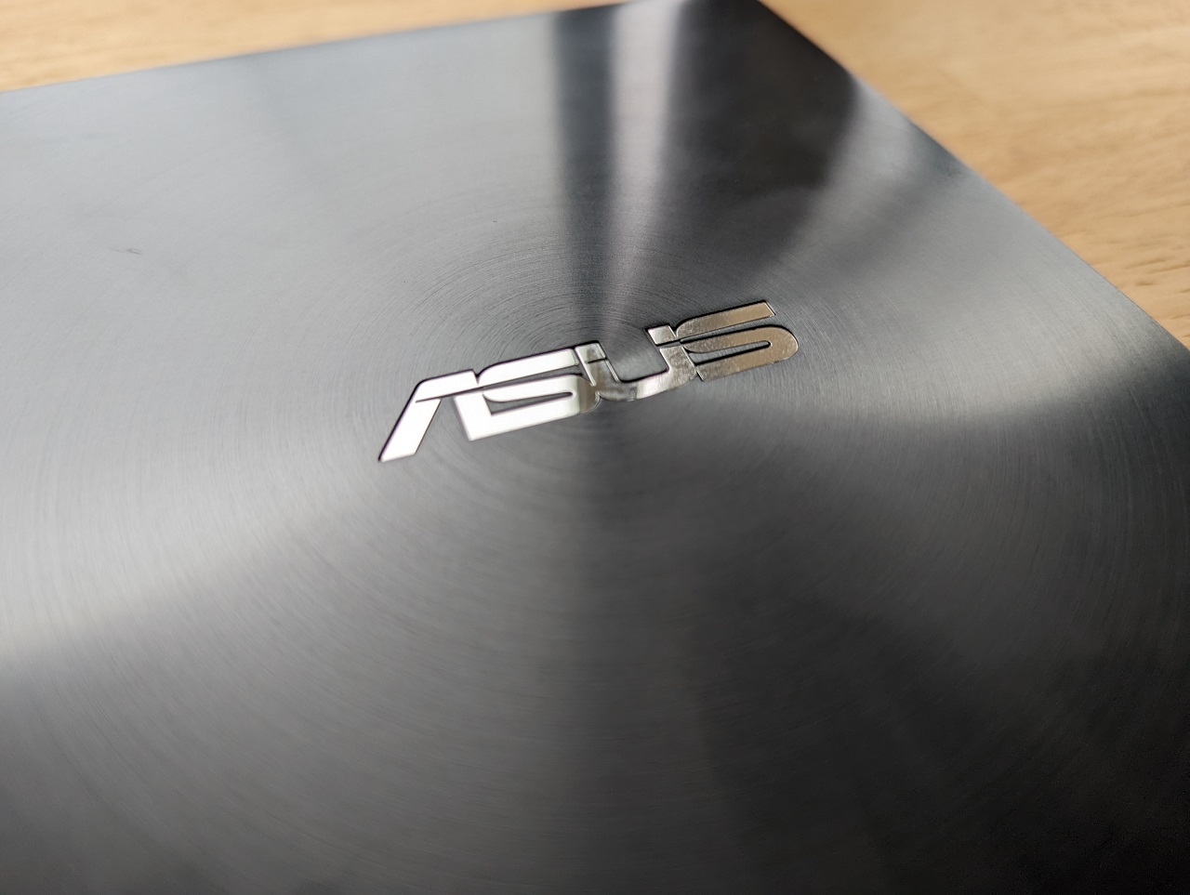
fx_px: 826
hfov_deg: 71.5
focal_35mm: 24
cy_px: 448
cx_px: 595
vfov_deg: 56.9
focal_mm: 6.81
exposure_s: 1/180
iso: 51
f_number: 1.85
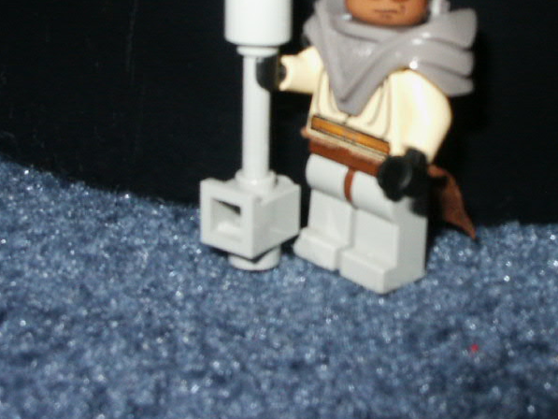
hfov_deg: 25.9
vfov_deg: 19.5
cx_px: 352
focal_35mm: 75
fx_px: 1209
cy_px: 110
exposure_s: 1/45
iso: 200
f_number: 6.7
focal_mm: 7.19
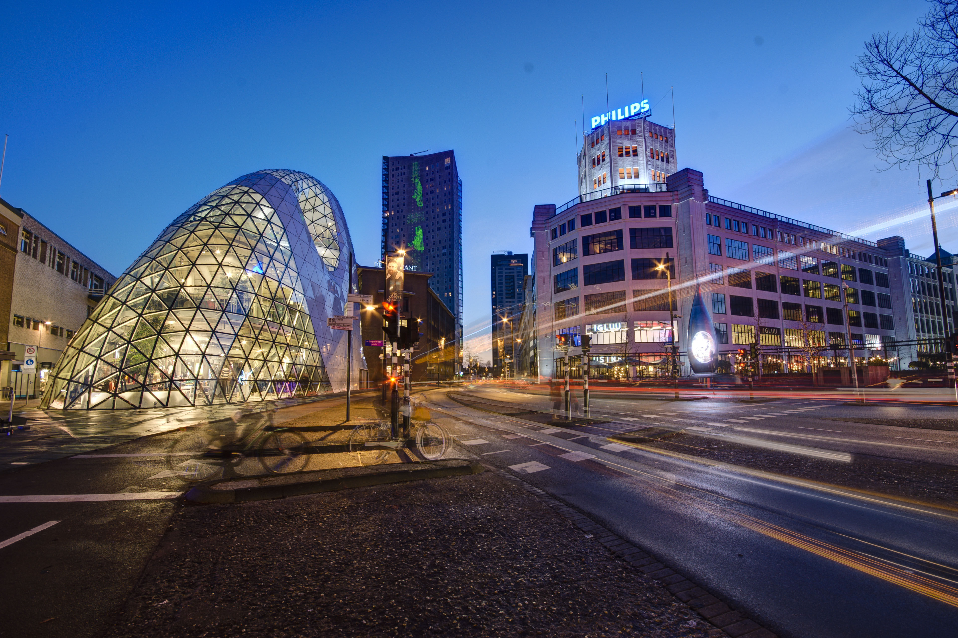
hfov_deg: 100.4
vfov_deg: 77.3
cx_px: 479
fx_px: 399
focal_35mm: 15
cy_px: 319
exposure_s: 2
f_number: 13
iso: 200
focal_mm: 10
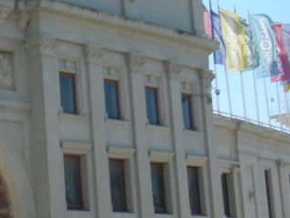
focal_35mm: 98
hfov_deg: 17.6
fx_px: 821
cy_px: 168
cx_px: -166
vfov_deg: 15.0
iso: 160
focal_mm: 5.4
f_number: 7
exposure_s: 1/307
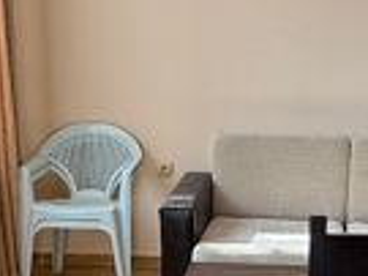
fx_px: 775
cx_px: 290
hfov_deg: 26.2
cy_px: 213
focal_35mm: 73
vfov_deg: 20.0
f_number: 2.2
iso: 64
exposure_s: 1/196
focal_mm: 2.22
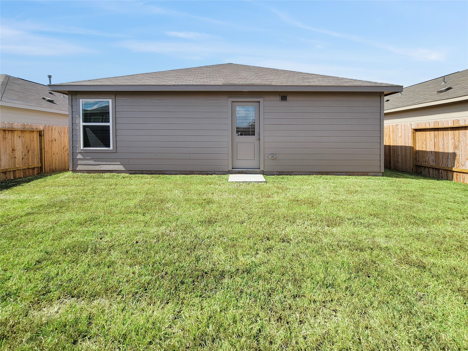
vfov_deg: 89.9
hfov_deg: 106.2
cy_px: 176
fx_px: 176
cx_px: 234
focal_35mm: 13
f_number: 2.2
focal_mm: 2.2
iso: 50
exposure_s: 1/1800
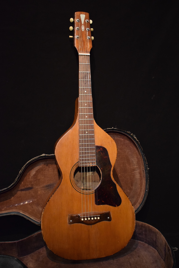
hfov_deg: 33.0
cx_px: 90
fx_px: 302
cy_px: 134
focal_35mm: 40
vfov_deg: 47.9
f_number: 4
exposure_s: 1/30
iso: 3200
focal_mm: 27
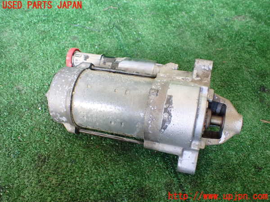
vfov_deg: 46.8
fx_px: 234
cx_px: 135
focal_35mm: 30
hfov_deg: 60.0
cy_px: 101
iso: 800
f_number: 2.3
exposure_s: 1/125
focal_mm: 5.4
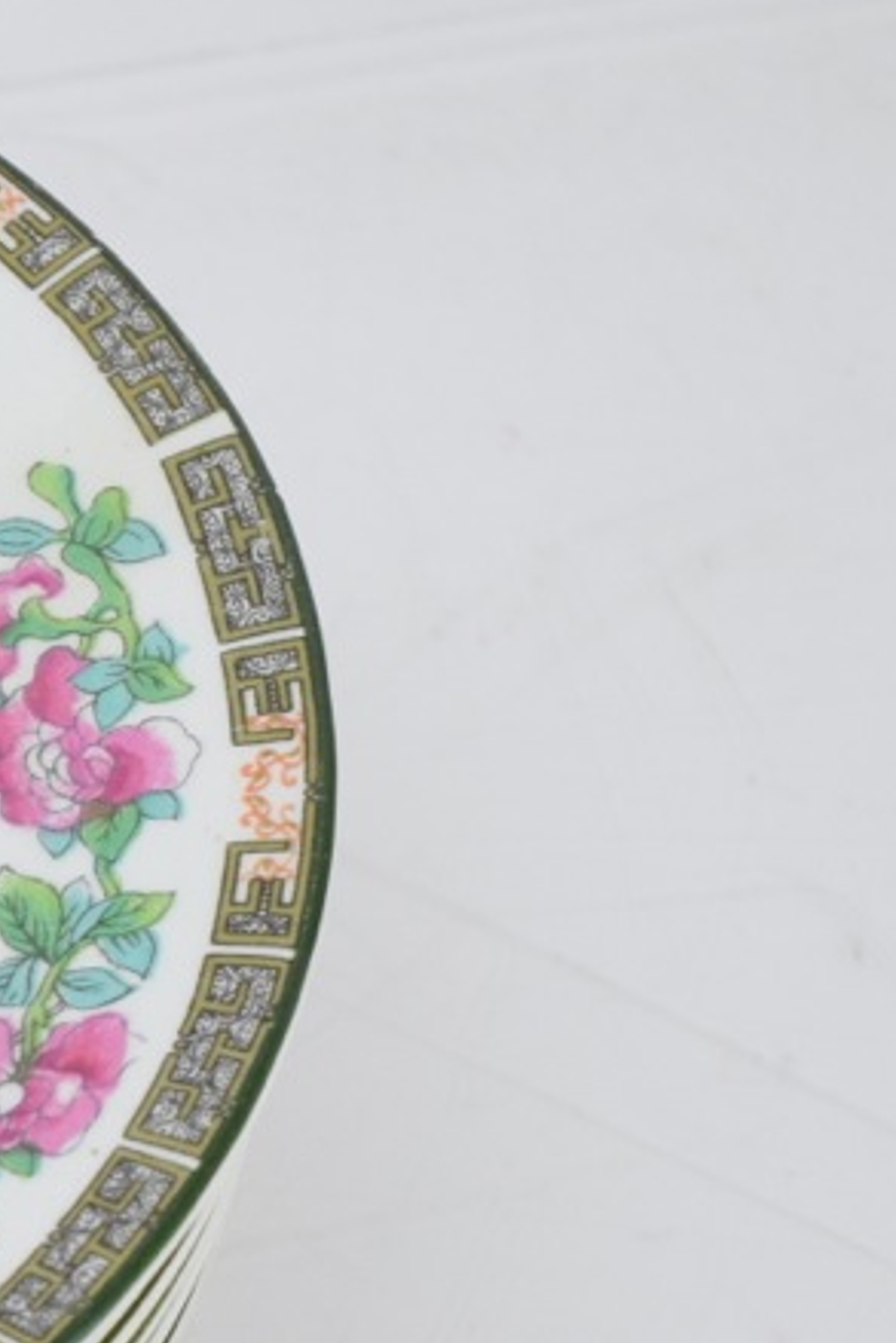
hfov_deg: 5.6
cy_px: 1017
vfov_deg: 8.5
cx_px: -899
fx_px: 8969
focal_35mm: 240
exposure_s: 1/125
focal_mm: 55
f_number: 6.3
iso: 800
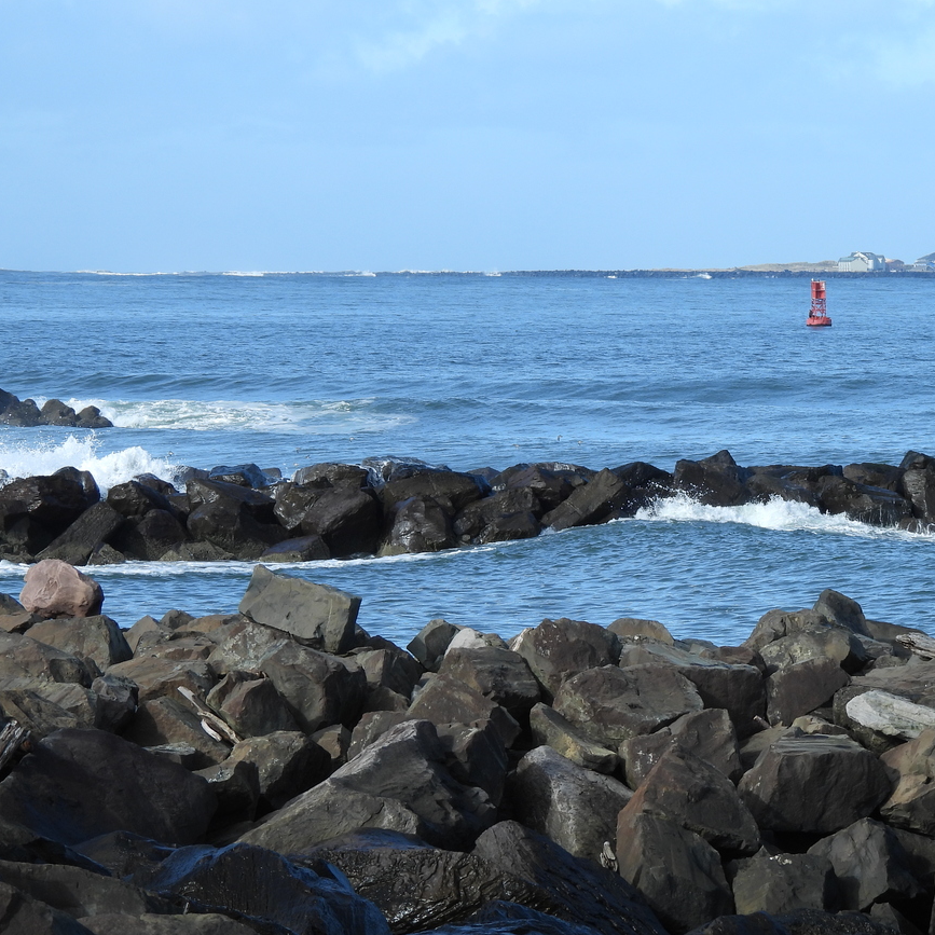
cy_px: 442
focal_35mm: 261
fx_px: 7976
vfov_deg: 6.7
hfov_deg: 6.7
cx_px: 641
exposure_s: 1/500
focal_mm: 35.7
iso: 100
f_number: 4.5
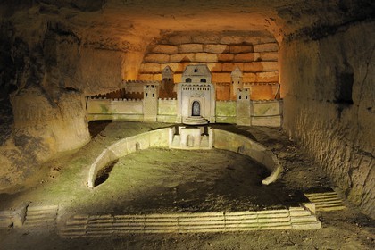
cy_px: 125
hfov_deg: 58.7
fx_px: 333
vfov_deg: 41.1
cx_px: 188
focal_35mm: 32
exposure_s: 1
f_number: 9
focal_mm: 32
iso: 400
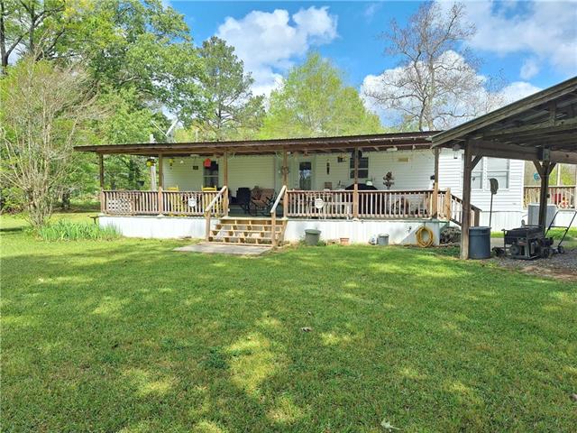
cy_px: 216
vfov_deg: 58.9
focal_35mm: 23
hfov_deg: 73.9
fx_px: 383
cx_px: 288
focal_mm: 5.54
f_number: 1.8
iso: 40
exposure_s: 1/1029
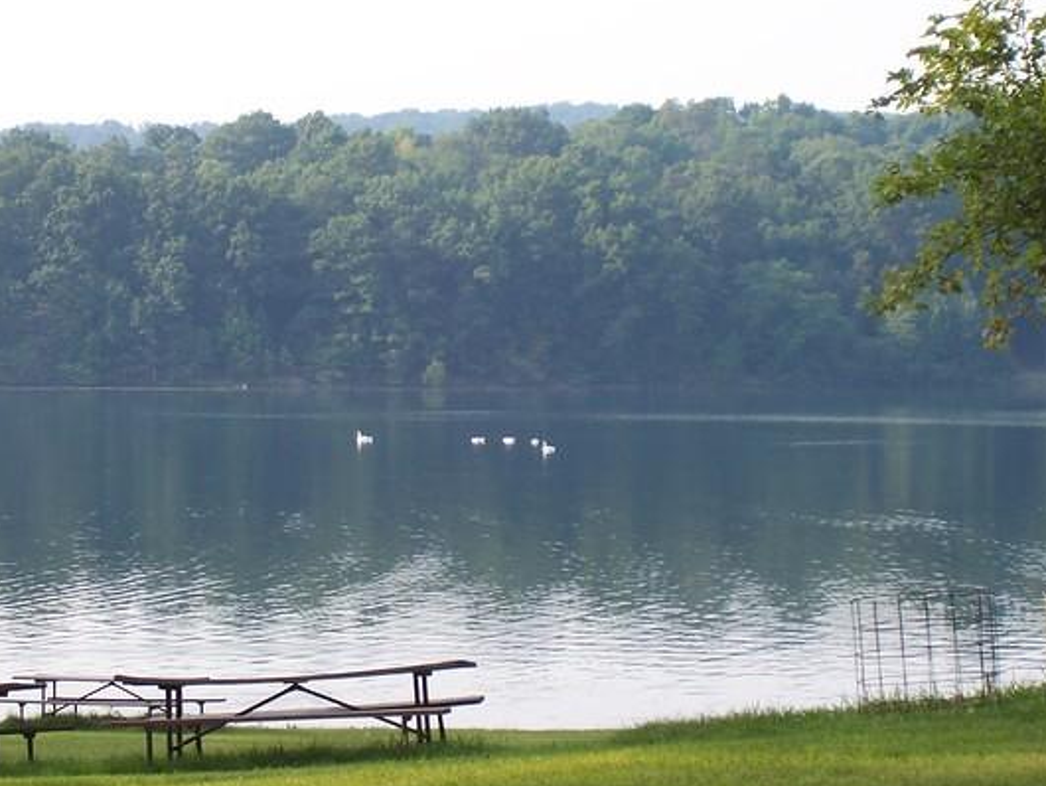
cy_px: 397
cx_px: 489
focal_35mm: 134
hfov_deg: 14.7
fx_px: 4051
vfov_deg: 11.1
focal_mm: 16.8
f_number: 4.8
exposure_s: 1/250
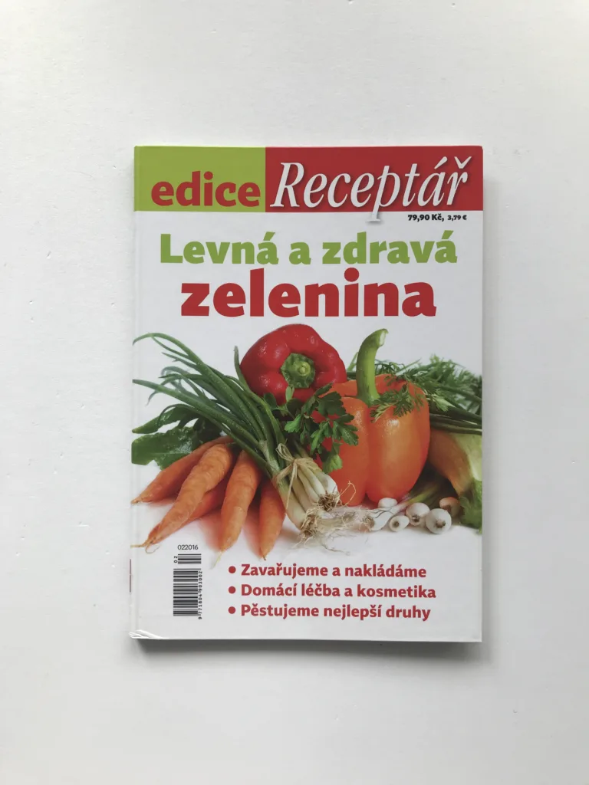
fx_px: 635
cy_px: 392
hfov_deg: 49.7
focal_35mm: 28
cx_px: 294
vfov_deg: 63.4
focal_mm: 3.99
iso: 20
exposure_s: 1/111
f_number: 1.8
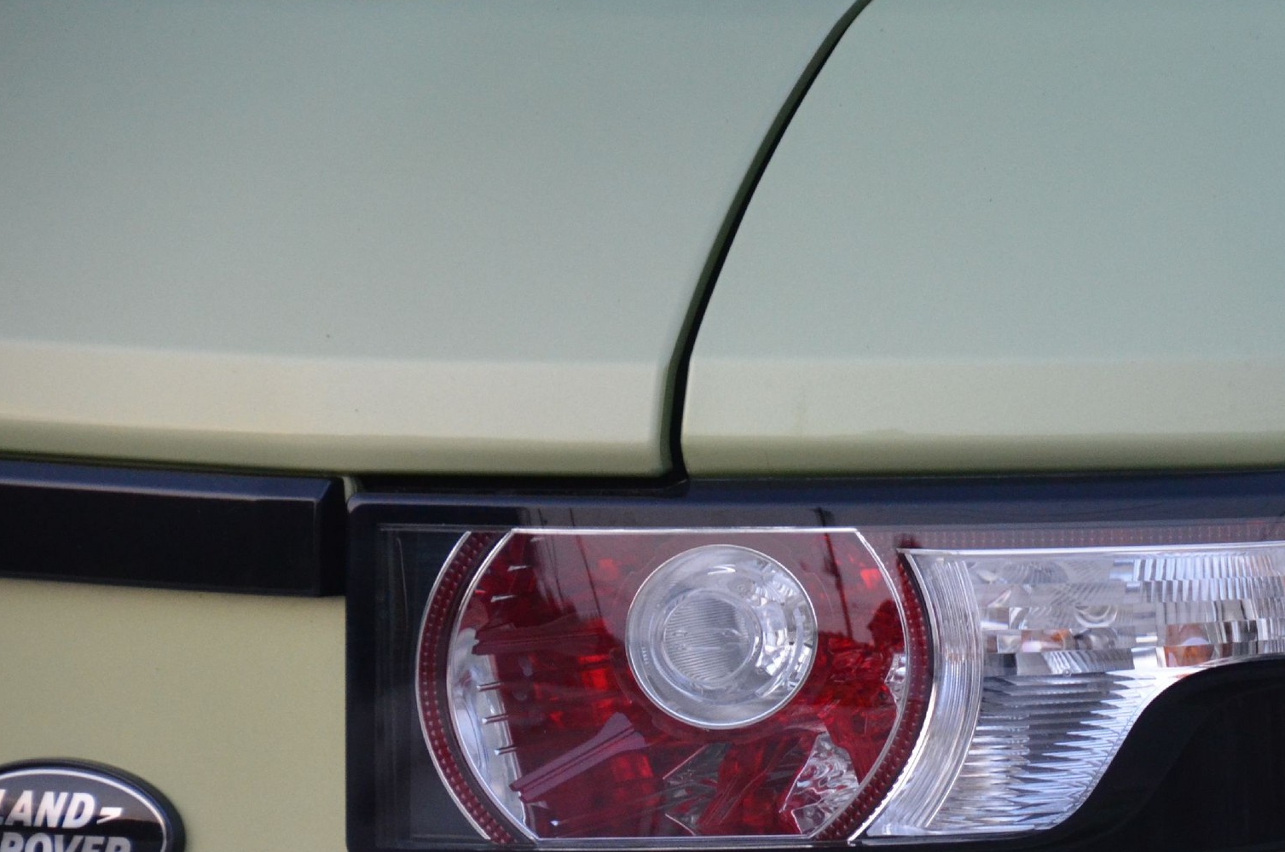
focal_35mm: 336
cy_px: 600
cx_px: 1006
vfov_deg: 4.1
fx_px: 11966
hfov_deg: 6.1
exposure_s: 1/200
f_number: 5.6
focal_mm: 135
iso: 1600
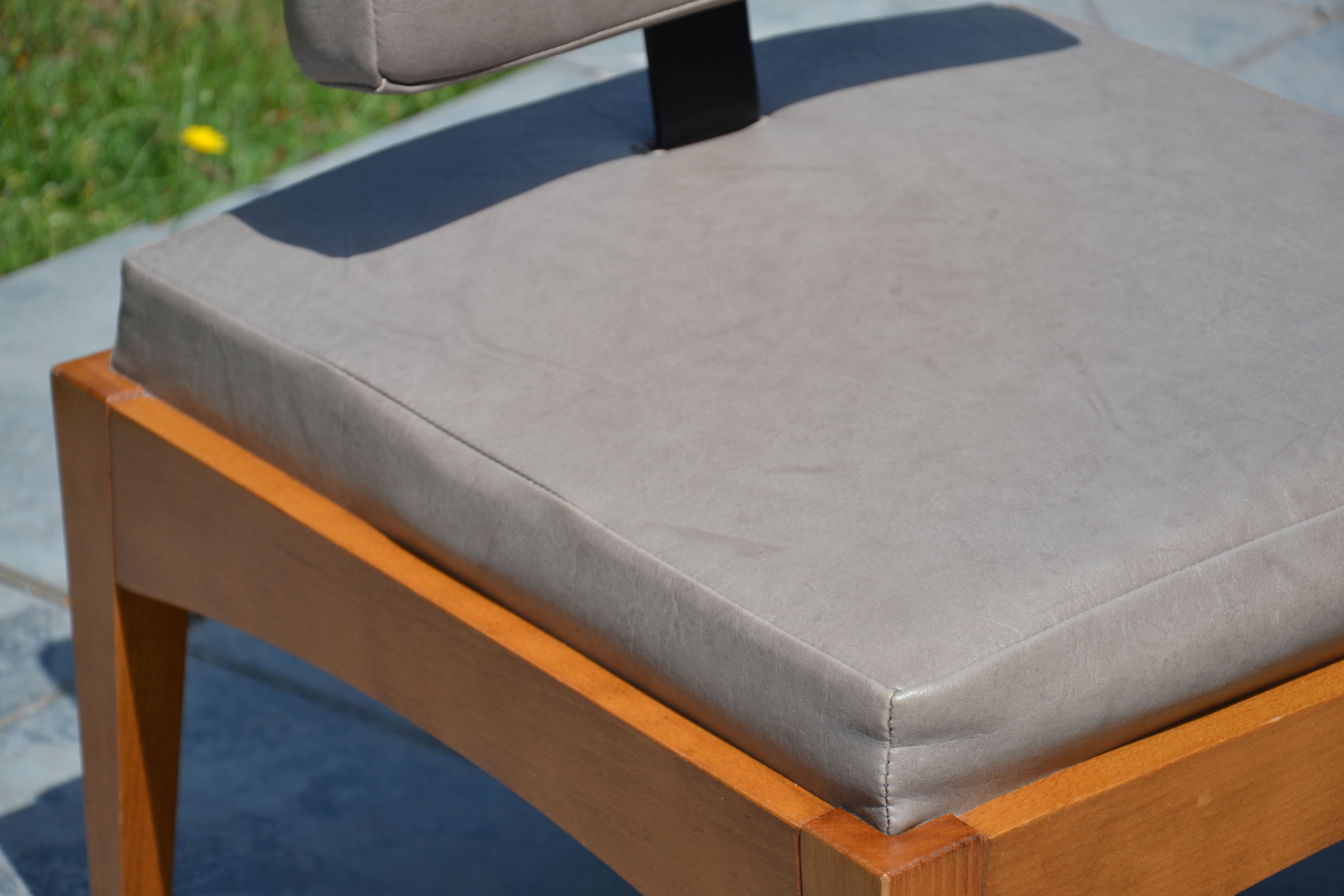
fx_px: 4480
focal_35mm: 120
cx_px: 672
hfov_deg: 17.1
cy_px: 448
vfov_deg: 11.4
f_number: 5.6
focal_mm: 80
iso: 110
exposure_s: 1/500
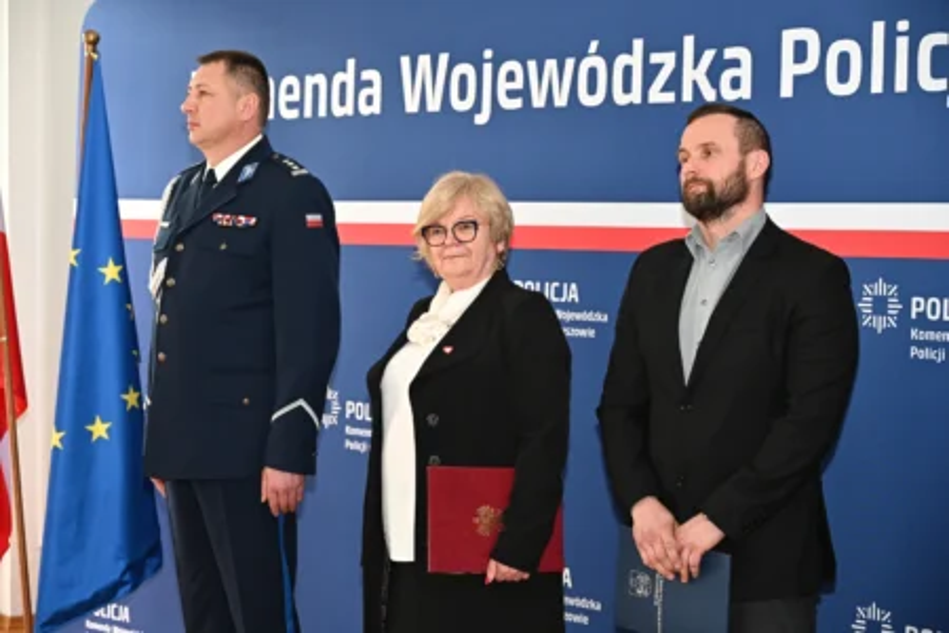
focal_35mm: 83
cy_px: 316
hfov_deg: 24.5
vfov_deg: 16.5
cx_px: 474
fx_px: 2188
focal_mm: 83
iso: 1600
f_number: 6.3
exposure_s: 1/100
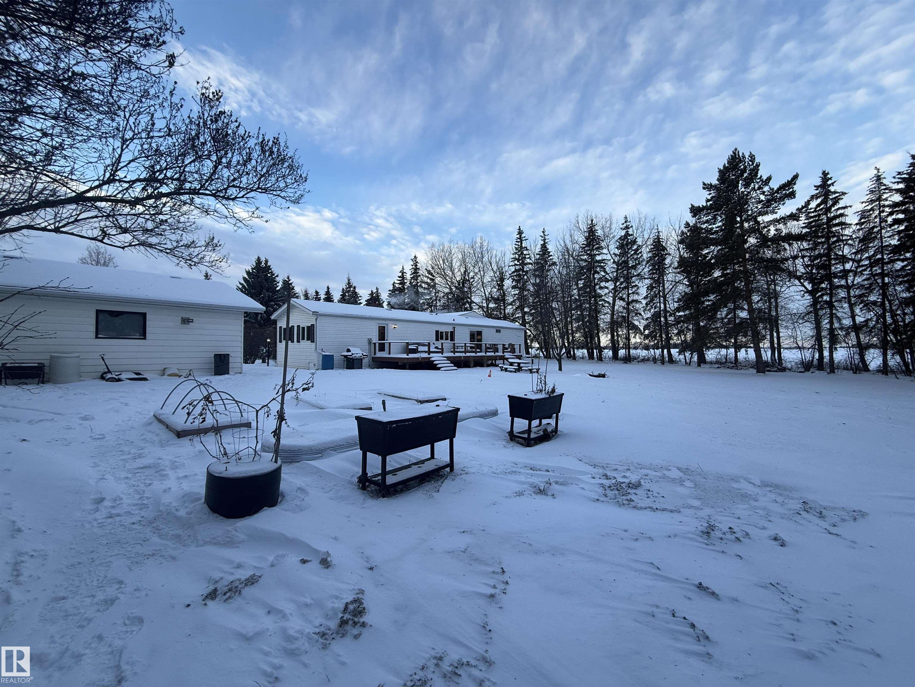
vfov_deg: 85.7
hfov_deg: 102.1
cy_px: 344
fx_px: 370
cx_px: 458
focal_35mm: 14
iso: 50
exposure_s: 1/381
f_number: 2.2
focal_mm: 2.22
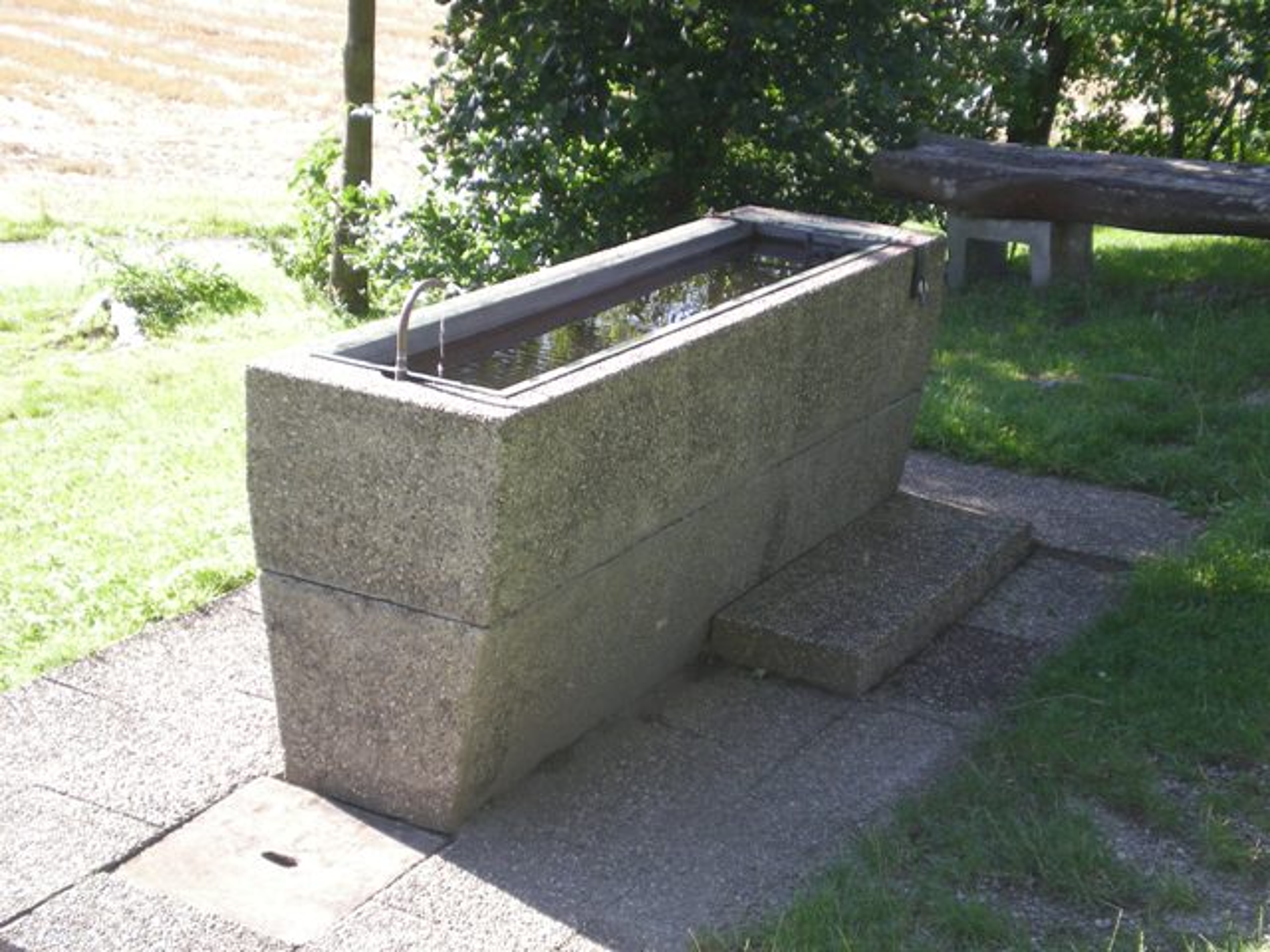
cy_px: 476
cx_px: 635
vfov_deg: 26.1
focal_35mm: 56
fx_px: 2055
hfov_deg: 34.3
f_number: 3.9
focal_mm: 9.3
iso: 50
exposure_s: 1/68
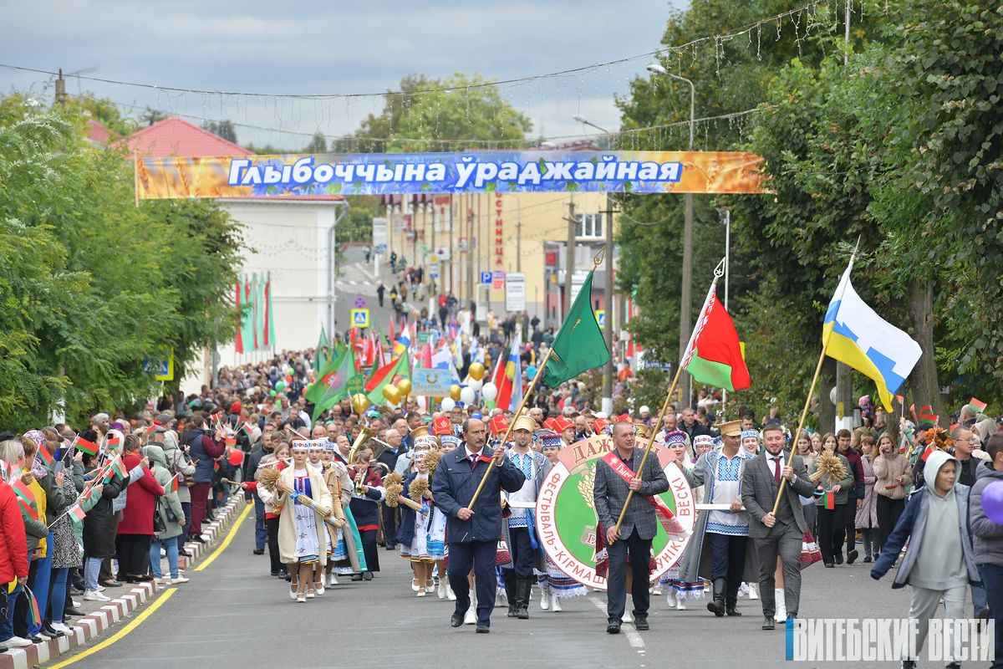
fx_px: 5572
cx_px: 502
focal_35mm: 200
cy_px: 334
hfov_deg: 10.3
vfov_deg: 6.9
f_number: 8
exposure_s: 1/250
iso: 360
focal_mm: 200
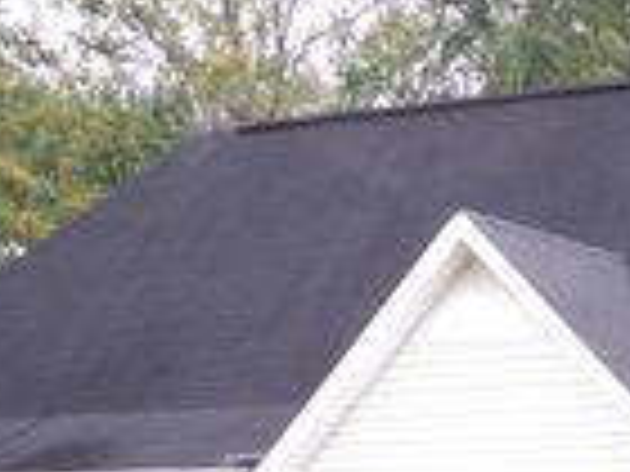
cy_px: 721
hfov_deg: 14.7
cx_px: 621
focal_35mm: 132
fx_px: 2402
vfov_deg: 10.8
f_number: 4
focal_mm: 6.6
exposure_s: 1/125
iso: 100
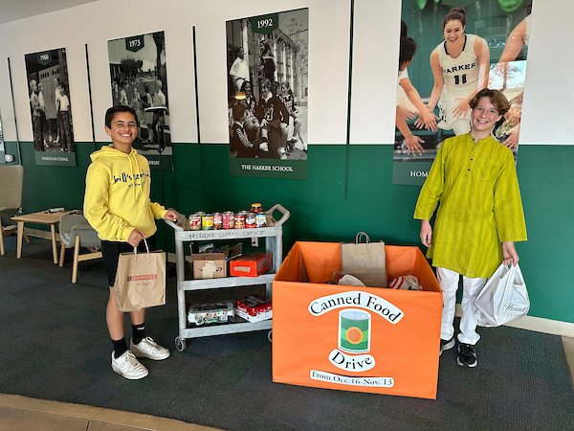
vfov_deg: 56.8
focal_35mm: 24
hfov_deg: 71.6
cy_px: 216
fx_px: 398
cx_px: 287
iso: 250
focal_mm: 6.86
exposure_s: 1/76
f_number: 1.78
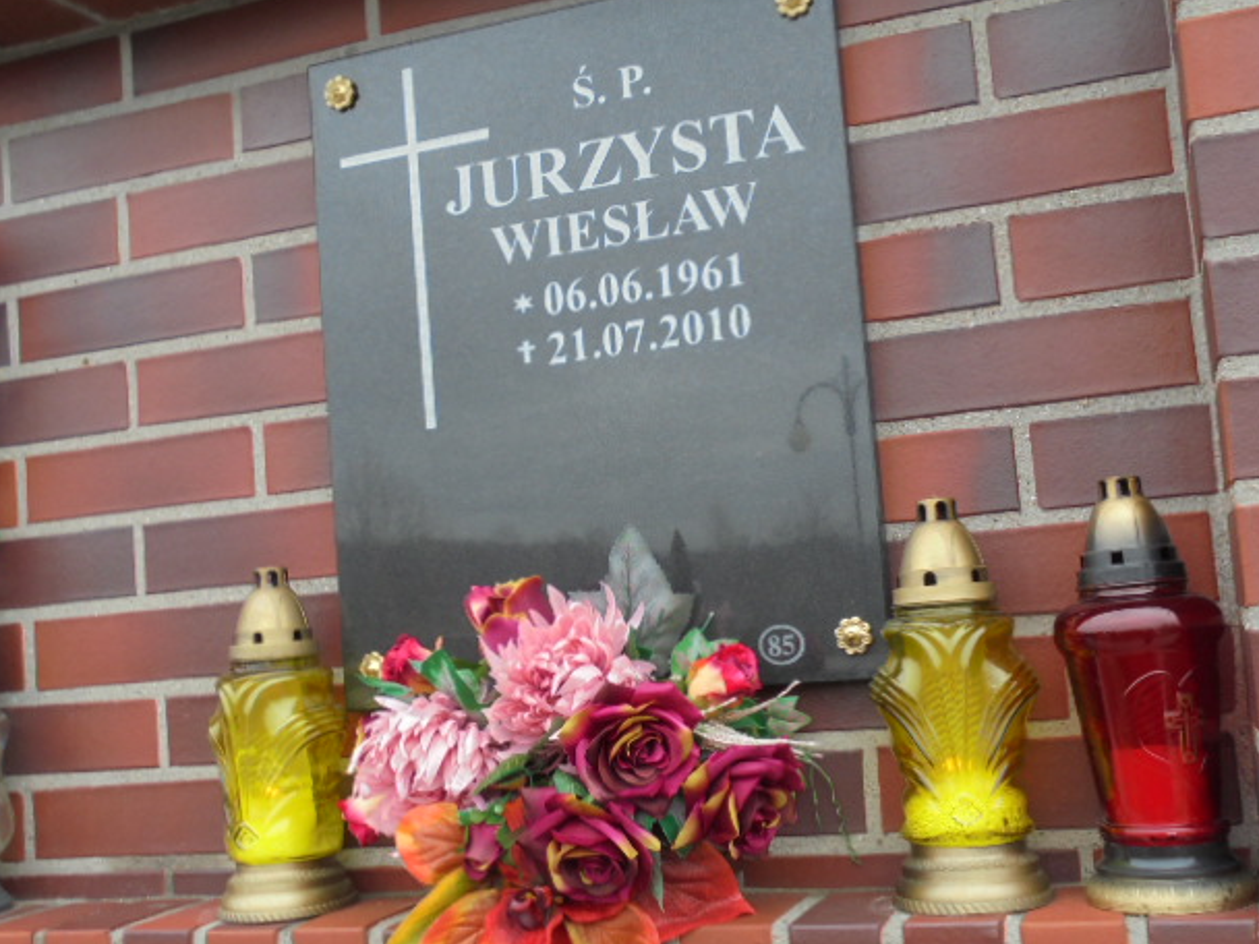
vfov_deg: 36.0
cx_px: 640
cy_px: 468
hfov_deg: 46.8
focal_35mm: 40
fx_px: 1455
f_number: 4.2
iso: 100
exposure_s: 1/80
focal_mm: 6.9
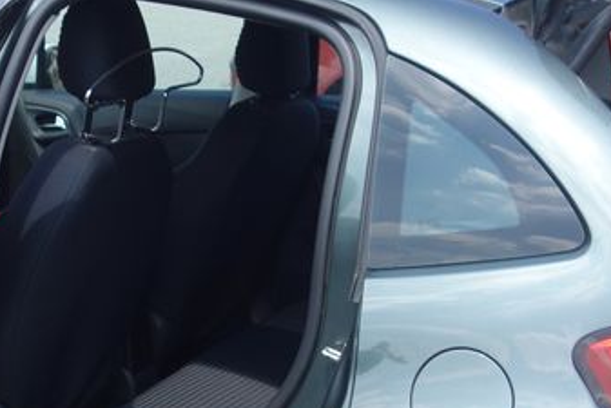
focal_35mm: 85
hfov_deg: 23.7
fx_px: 1443
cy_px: 269
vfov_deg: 16.1
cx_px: 154
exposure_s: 1/1000
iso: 125
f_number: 2.2
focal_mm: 10.4
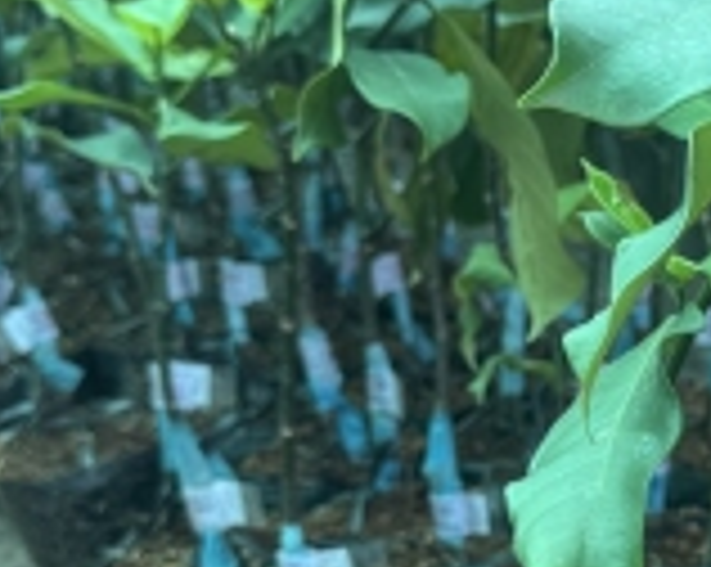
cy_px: 441
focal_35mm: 89
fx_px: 1871
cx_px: 896
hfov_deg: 19.9
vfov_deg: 17.1
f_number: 1.78
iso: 80
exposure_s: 1/121
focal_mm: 6.76
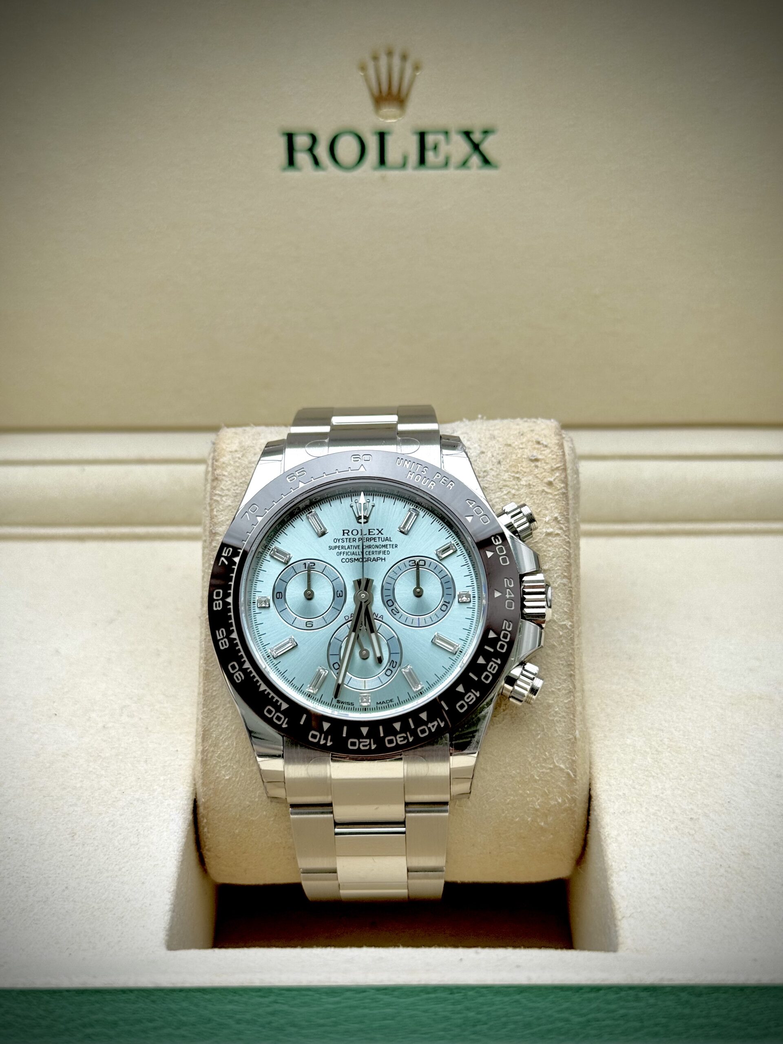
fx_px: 1448
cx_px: 392
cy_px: 522
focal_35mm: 48
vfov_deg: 39.7
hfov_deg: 30.3
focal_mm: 6.76
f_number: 1.78
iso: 64
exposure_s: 1/197
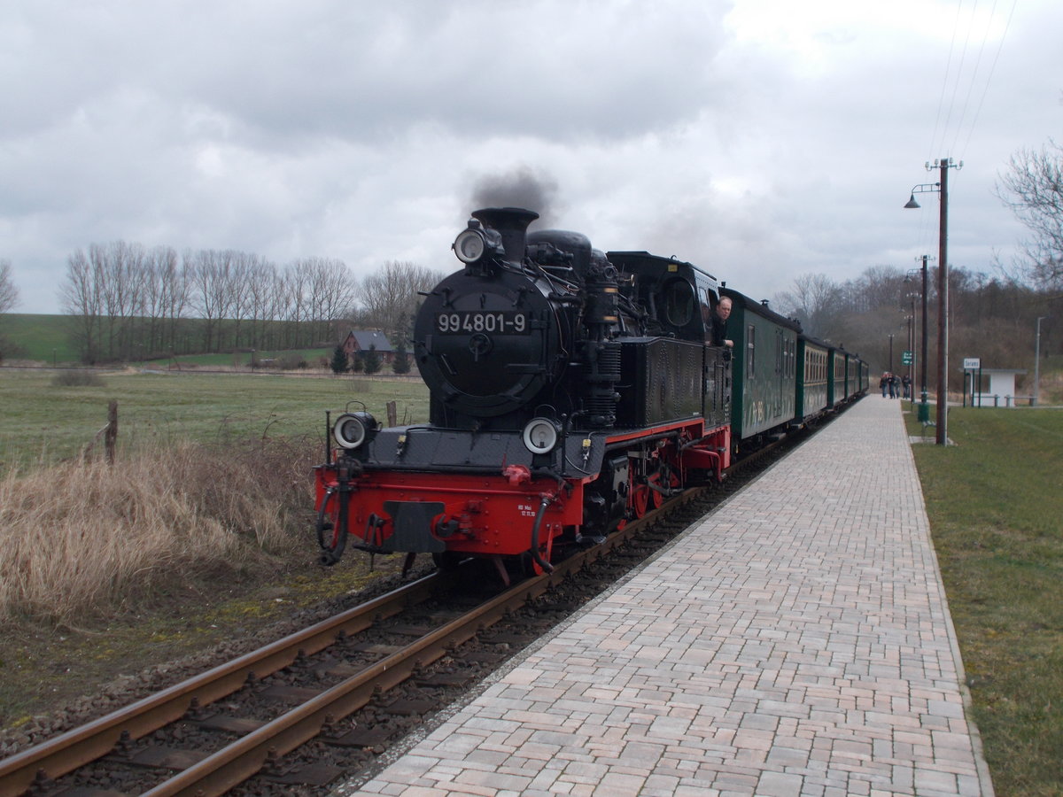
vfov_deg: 36.8
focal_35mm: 39
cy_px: 398
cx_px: 532
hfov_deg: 47.9
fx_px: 1198
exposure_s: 1/80
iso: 80
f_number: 9.8
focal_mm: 6.9
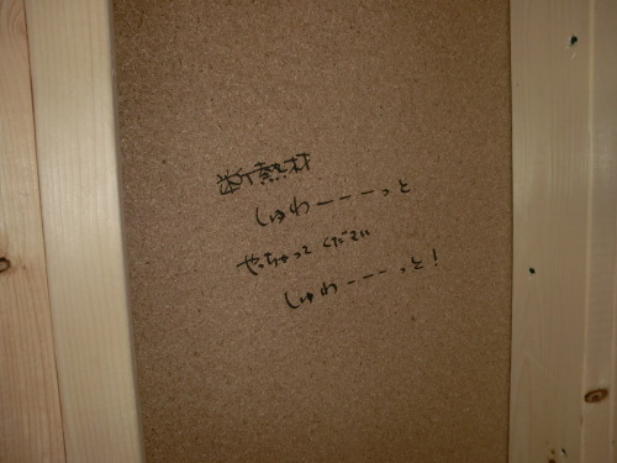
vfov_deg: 56.8
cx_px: 308
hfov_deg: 71.6
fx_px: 428
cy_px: 232
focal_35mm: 24
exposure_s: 1/60
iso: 100
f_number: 3
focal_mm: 4.24
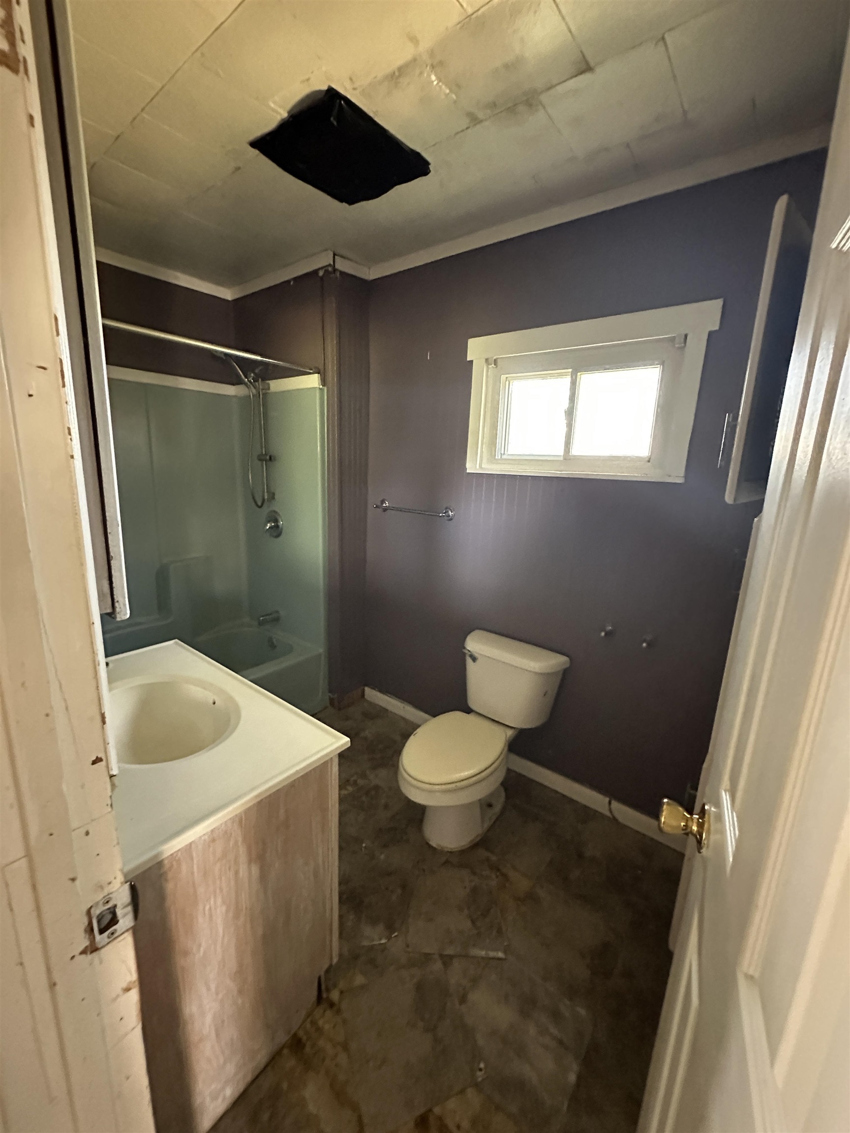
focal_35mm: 14
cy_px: 566
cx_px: 425
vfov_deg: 102.1
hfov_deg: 85.7
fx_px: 458
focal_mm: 2.22
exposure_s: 1/60
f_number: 2.2
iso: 1250
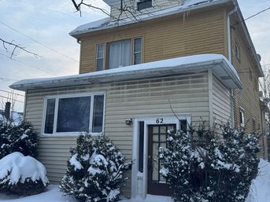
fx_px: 273
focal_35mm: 35
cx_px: 146
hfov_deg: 52.6
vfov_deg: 40.7
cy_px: 94
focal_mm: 6.76
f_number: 1.78
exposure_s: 1/1678
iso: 80
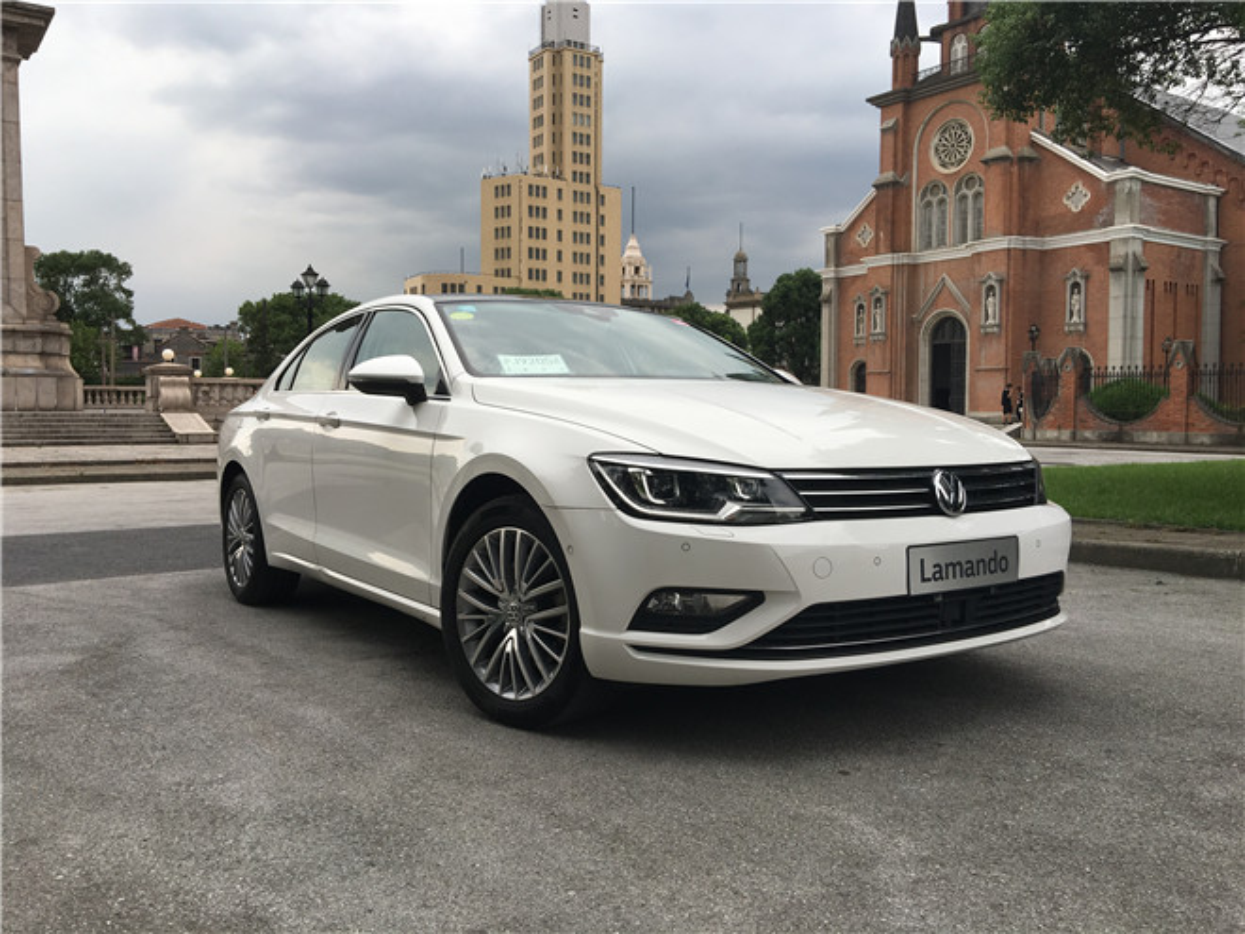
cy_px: 467
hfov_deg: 61.7
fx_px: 1043
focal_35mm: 29
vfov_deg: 48.2
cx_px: 622
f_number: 2.2
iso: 25
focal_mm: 4.15
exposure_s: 1/516
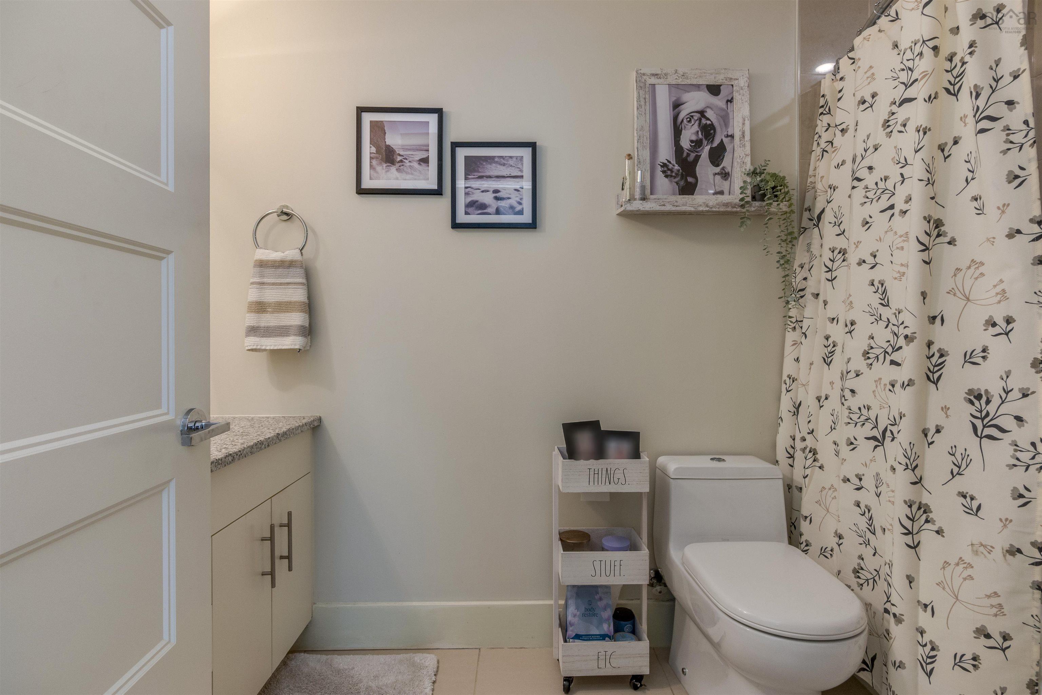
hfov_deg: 90.0
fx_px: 521
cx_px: 521
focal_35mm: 18
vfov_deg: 67.4
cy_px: 348
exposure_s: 1/60
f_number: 8
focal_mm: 12
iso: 500
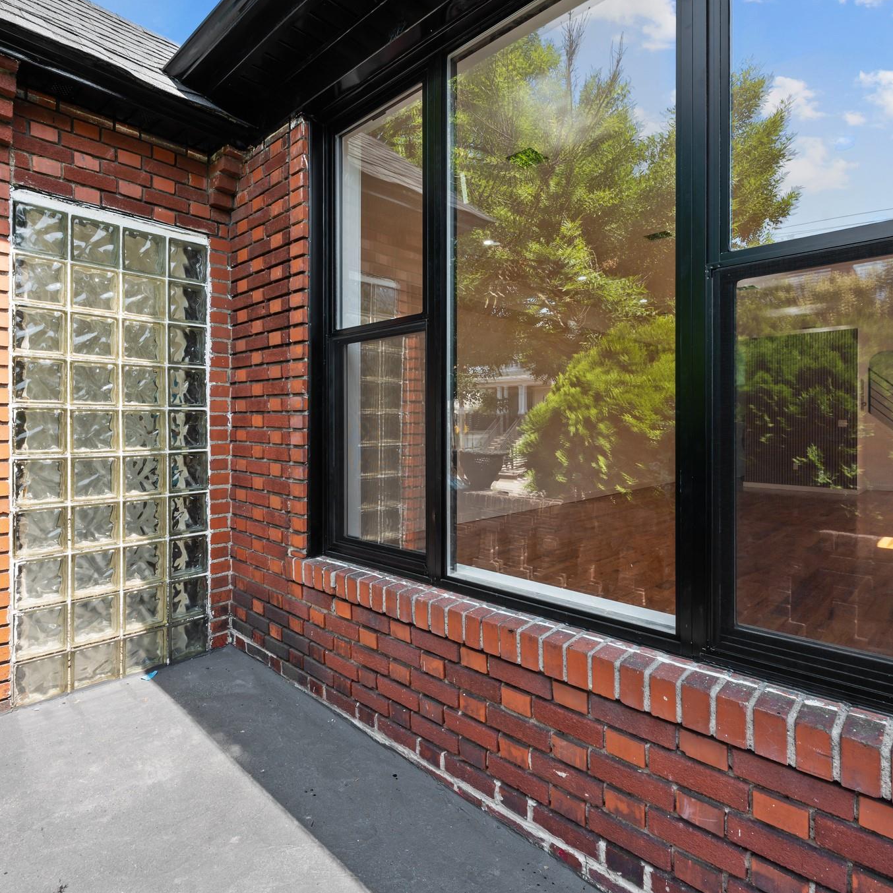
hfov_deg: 80.6
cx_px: 412
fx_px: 525
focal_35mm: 18
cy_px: 446
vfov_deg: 80.7
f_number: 10
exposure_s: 1/40
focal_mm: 14
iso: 200
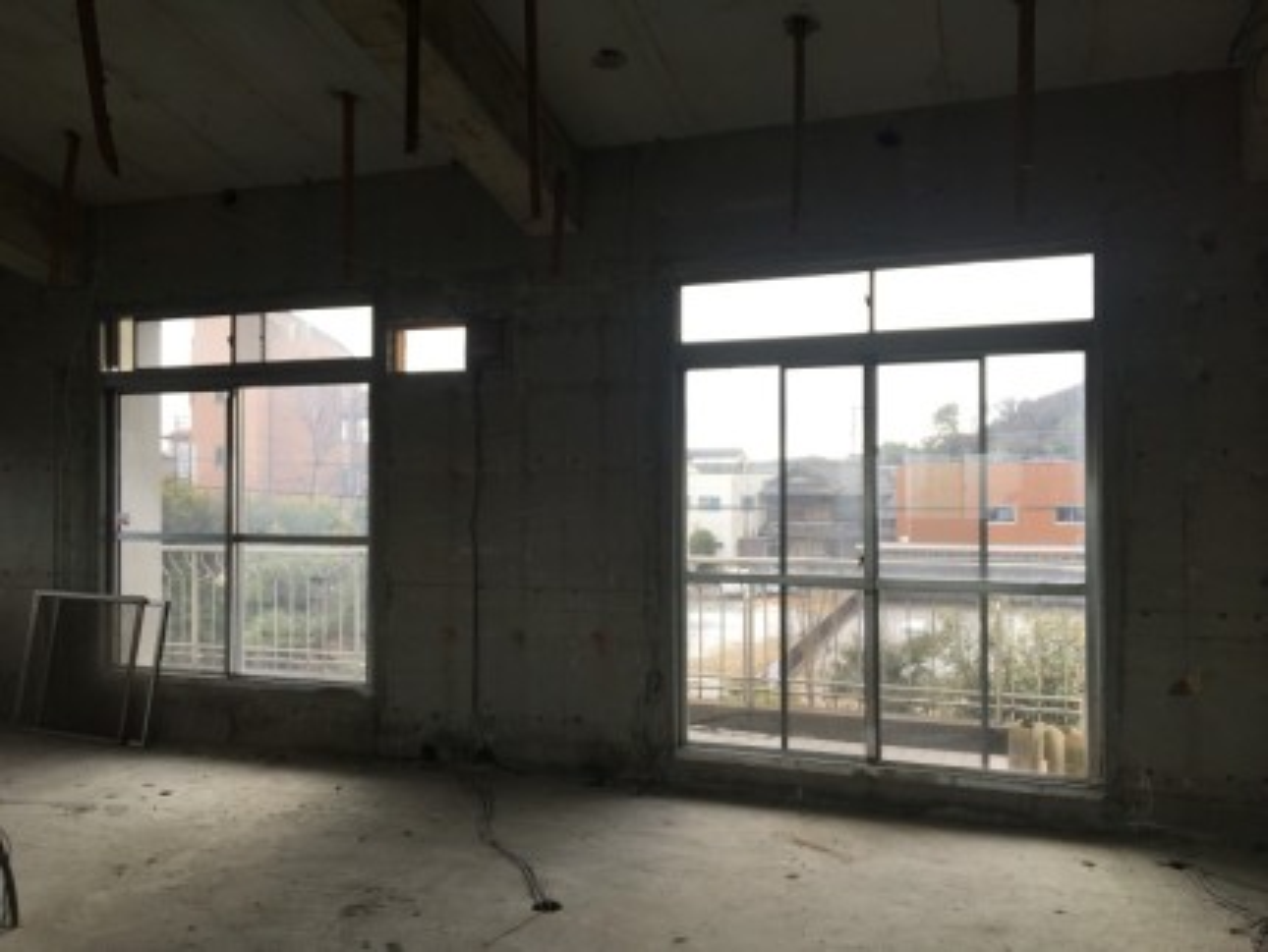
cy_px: 476
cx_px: 634
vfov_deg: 48.3
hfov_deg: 61.6
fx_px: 1063
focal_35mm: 29
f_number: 2.2
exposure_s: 1/60
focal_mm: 4.15
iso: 25
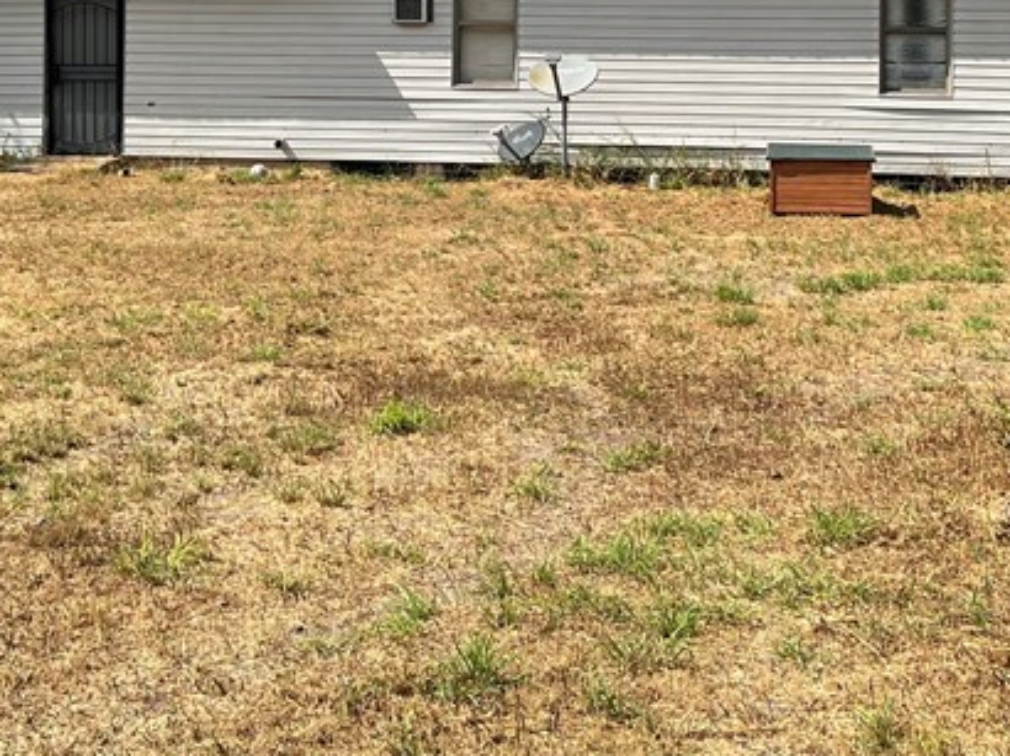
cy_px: -57
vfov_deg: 21.5
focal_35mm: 65
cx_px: 569
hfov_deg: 29.8
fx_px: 1895
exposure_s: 1/5076
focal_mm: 5.1
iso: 50
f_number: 1.6
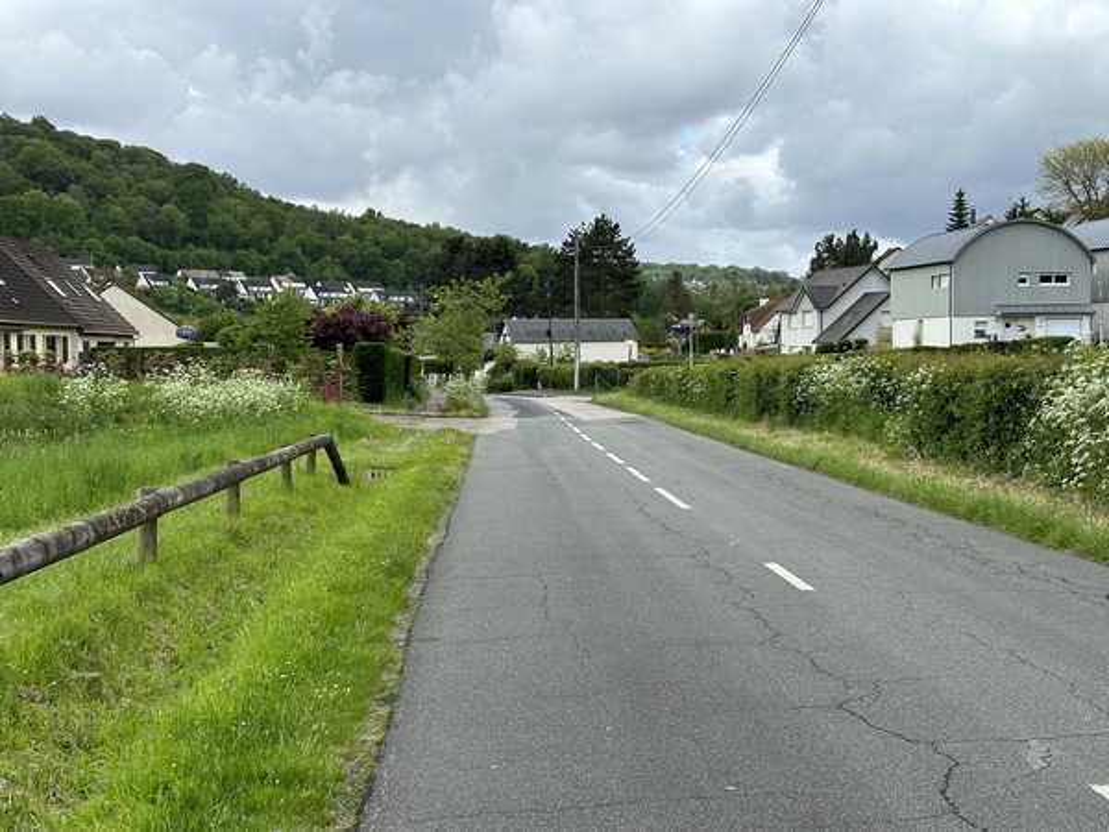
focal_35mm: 48
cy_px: 416
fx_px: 1538
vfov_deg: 30.3
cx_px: 554
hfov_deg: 39.7
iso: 64
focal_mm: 6.86
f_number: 1.78
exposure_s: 1/2114
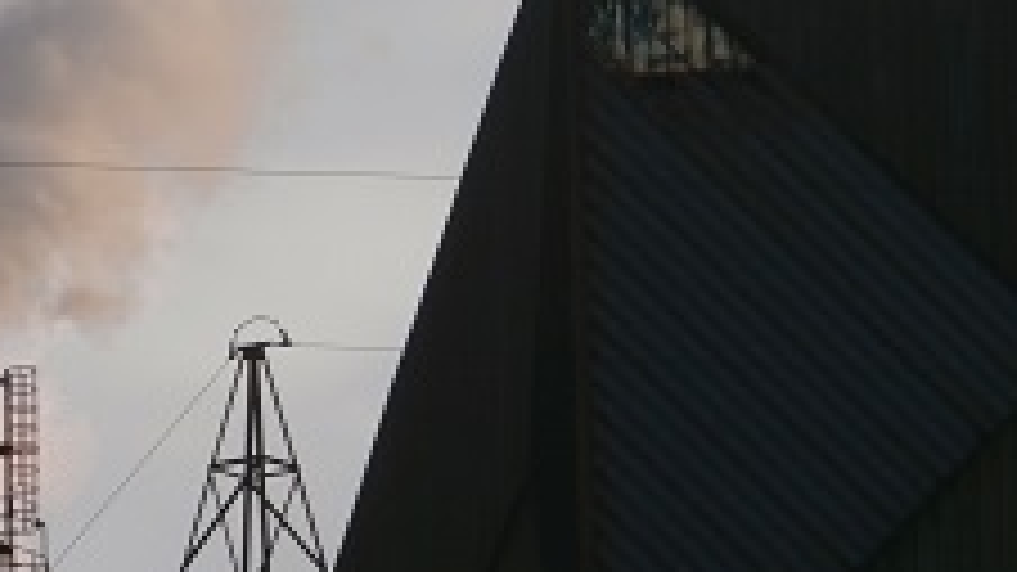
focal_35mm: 474
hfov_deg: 4.6
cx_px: 418
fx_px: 12779
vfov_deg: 2.6
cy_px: 180
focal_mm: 42
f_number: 5.8
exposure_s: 1/200
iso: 100
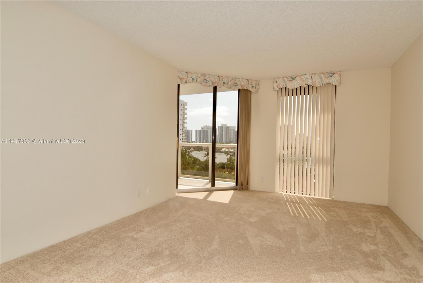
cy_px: 142
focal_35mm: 18
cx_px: 212
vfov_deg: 67.5
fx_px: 212
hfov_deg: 89.9
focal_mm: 12
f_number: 9
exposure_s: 1/250
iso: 200
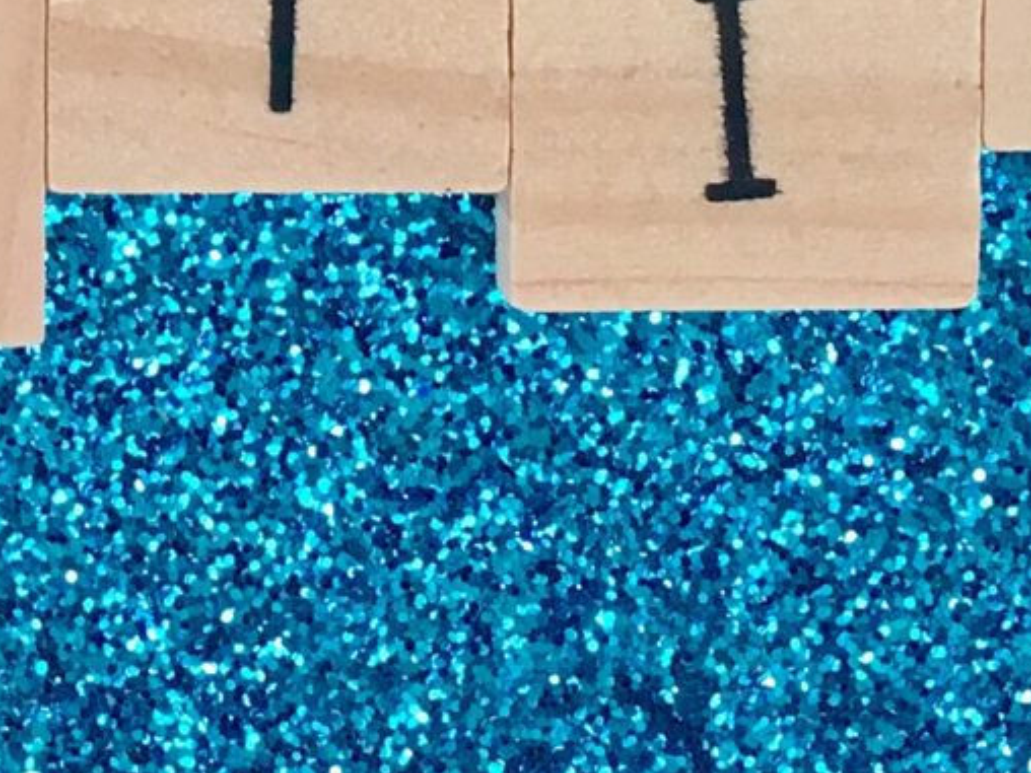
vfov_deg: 9.9
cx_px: -272
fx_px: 4348
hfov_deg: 13.1
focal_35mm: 146
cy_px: -292
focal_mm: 4.15
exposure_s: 1/30
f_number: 2.2
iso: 32
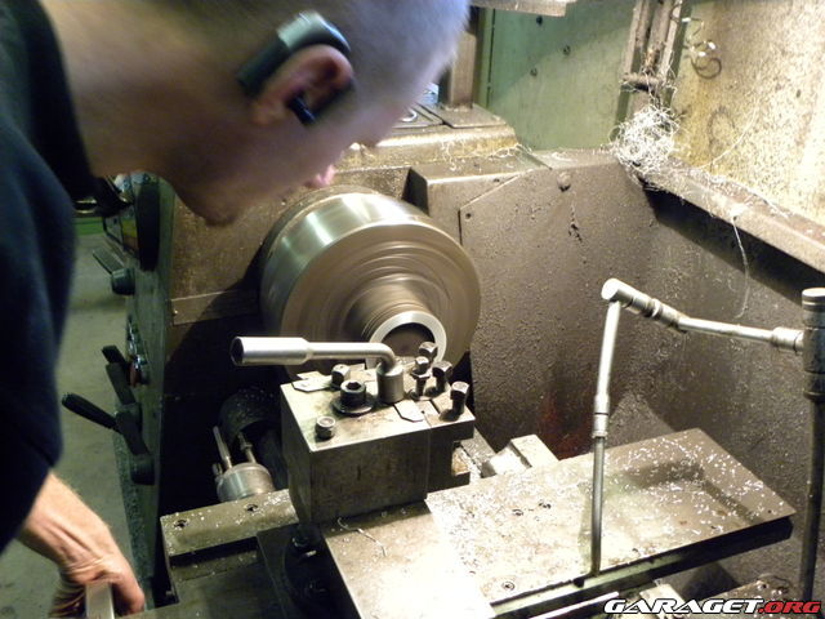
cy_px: 310
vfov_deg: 38.7
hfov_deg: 50.1
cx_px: 412
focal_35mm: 37
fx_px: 882
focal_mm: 6.6
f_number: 3.2
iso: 450
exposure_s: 1/9.6
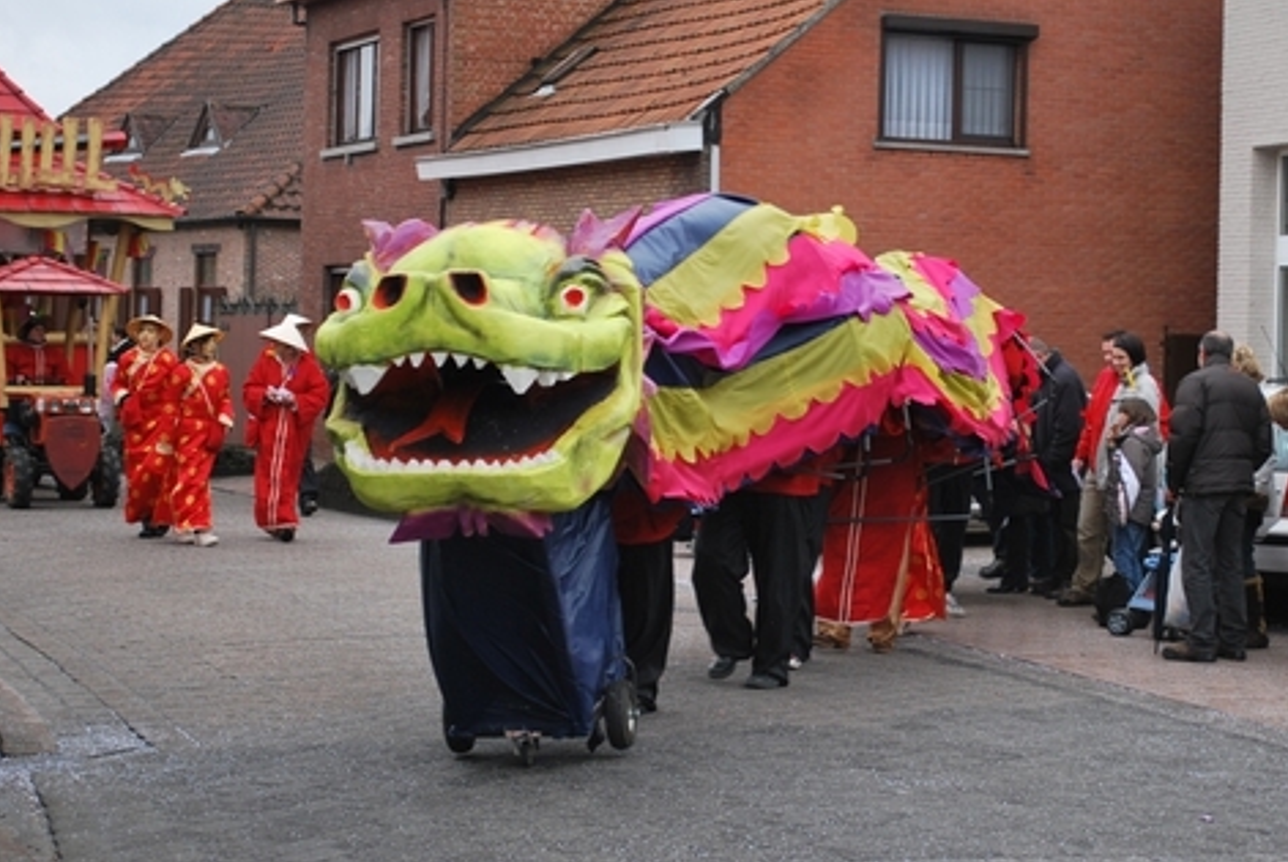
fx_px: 3008
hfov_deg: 24.1
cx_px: 785
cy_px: 343
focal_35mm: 84
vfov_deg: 16.3
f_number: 5.3
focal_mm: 44
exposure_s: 1/125
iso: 200
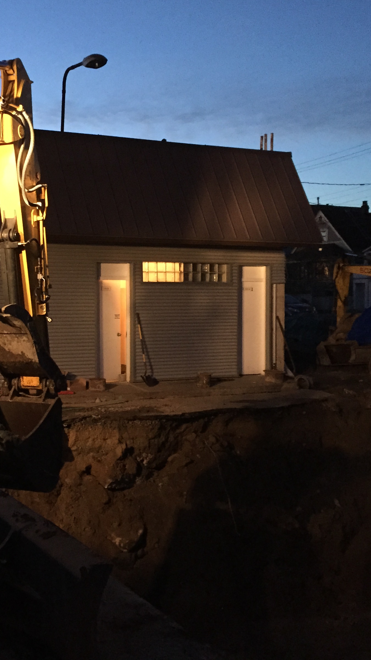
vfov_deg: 47.4
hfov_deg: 27.0
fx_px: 752
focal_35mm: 43
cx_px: 61
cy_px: 325
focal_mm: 4.15
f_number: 2.2
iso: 320
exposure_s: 1/15
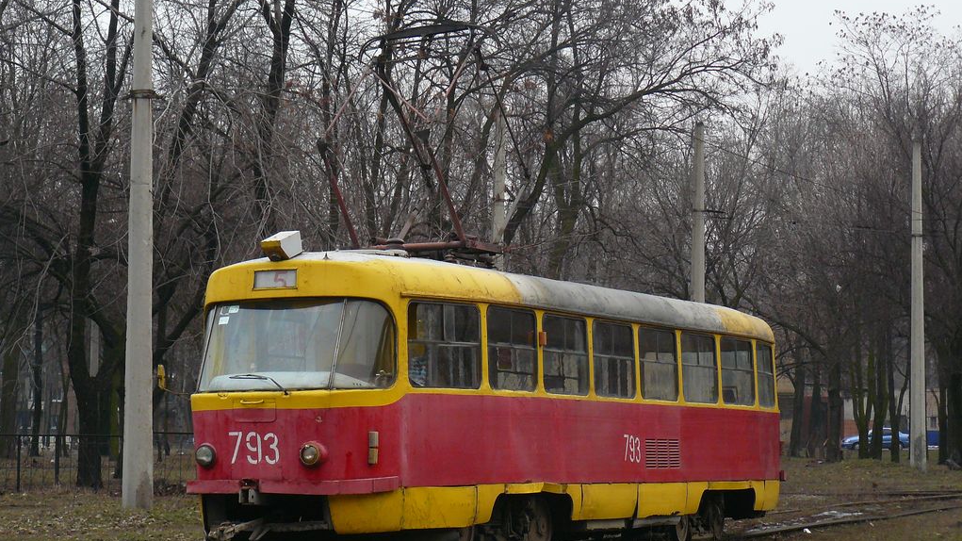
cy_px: 229
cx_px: 481
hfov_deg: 20.2
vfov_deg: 11.4
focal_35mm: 106
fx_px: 2704
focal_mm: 16.2
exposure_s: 1/200
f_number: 3.2
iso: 200
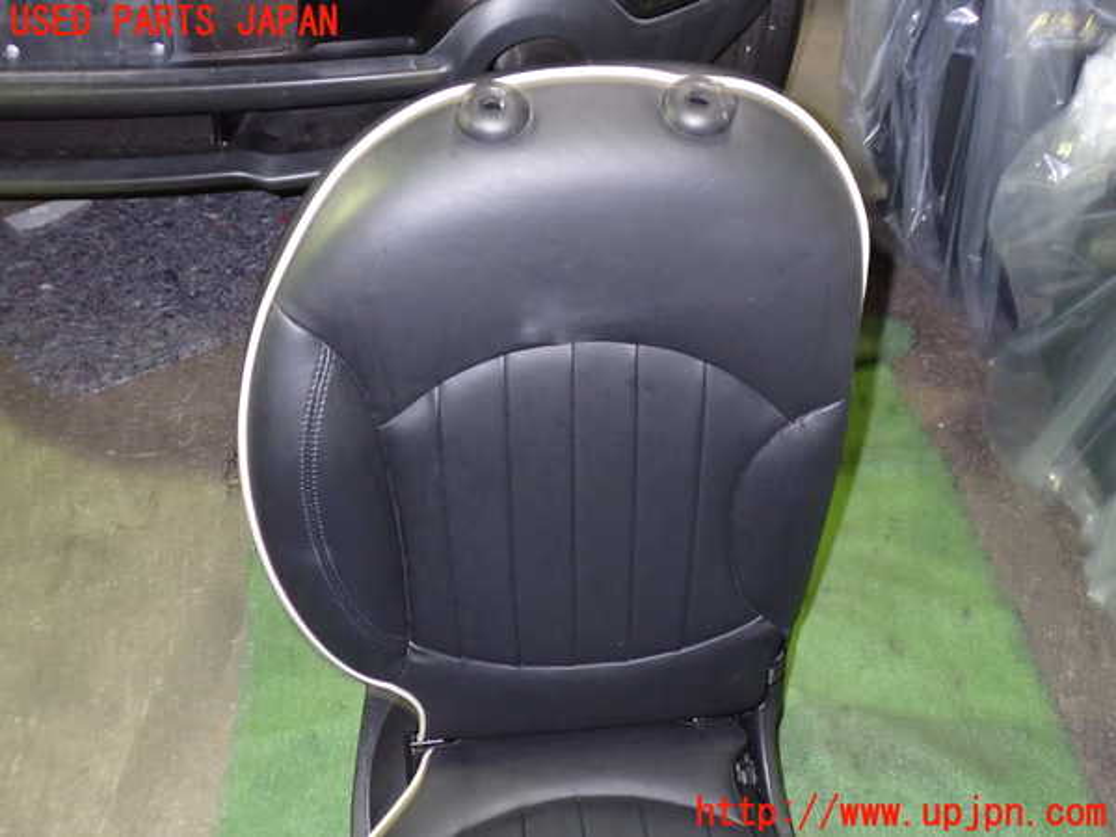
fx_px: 1161
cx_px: 558
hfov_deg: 51.4
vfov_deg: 39.7
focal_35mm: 36
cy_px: 418
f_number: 2.5
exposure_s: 1/40
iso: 800
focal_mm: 6.37
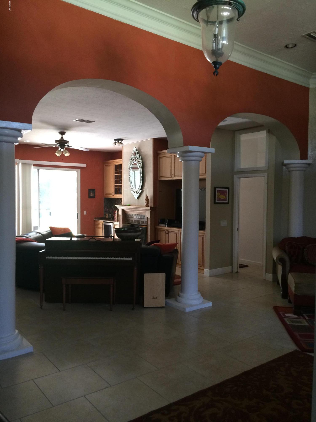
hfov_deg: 48.2
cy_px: 211
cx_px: 158
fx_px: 353
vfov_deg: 61.7
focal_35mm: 29
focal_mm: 4.15
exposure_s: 1/30
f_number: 2.2
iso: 125
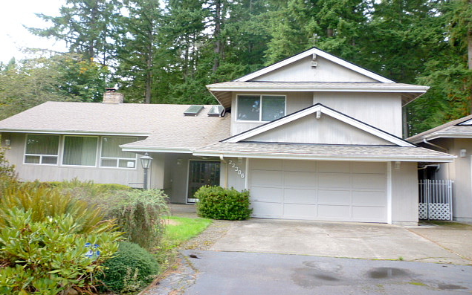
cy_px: 125
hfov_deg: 61.2
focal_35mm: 31
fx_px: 399
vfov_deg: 40.5
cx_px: 236
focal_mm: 5.2
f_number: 3.3
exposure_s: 1/60
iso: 80
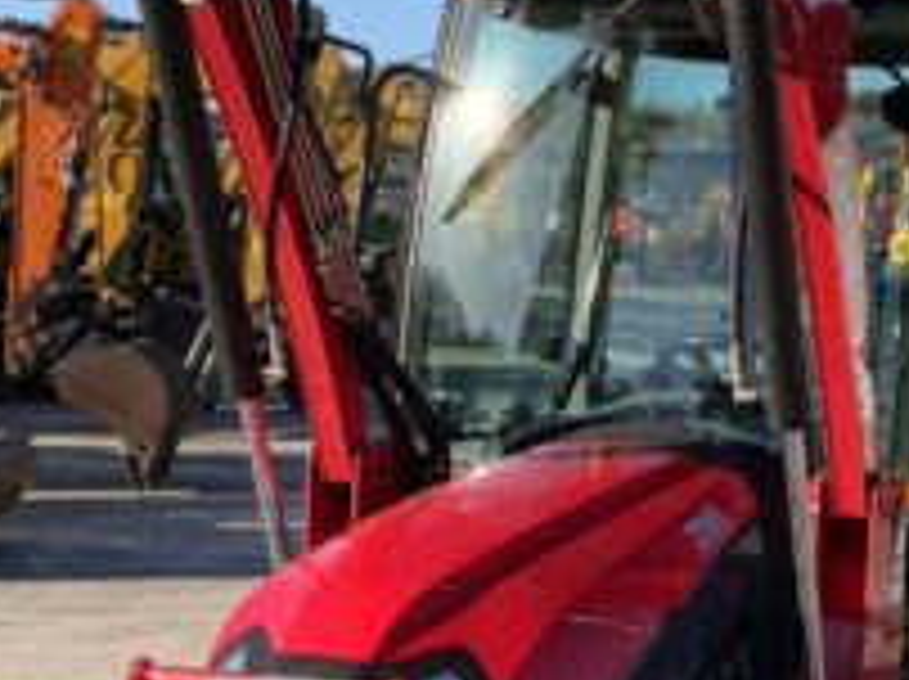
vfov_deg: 15.9
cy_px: 590
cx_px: 756
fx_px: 2413
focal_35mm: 92
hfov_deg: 21.0
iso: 16
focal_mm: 3
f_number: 1.8
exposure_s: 1/1121
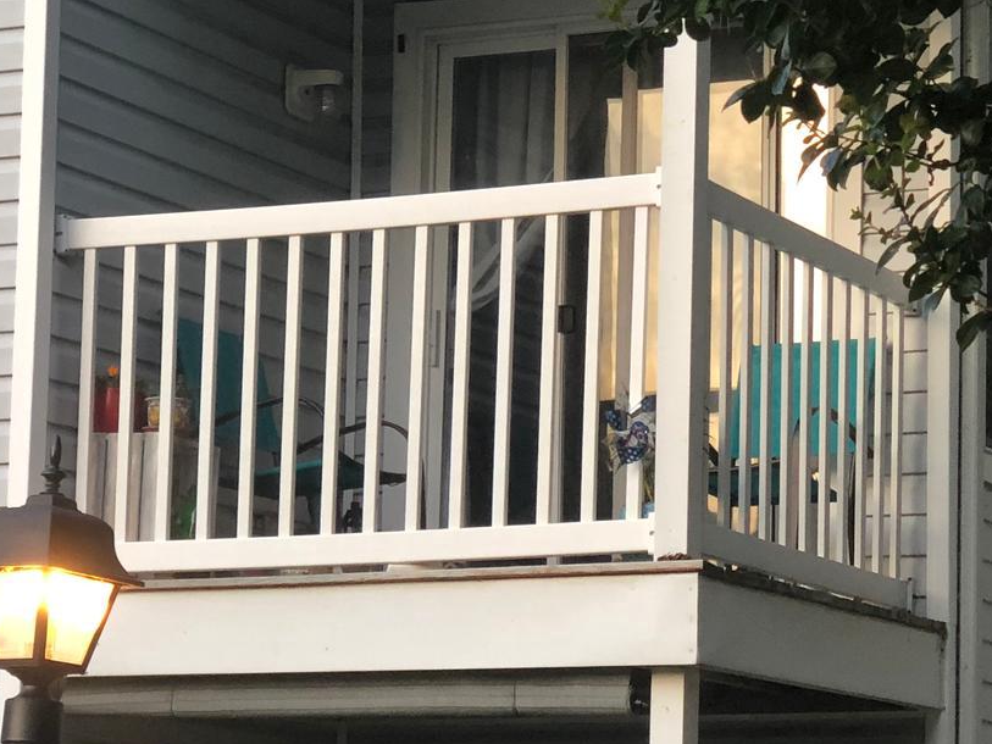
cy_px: 622
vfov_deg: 11.3
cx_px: 843
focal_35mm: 131
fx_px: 3755
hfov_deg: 14.9
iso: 64
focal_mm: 6
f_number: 2.4
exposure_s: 1/60
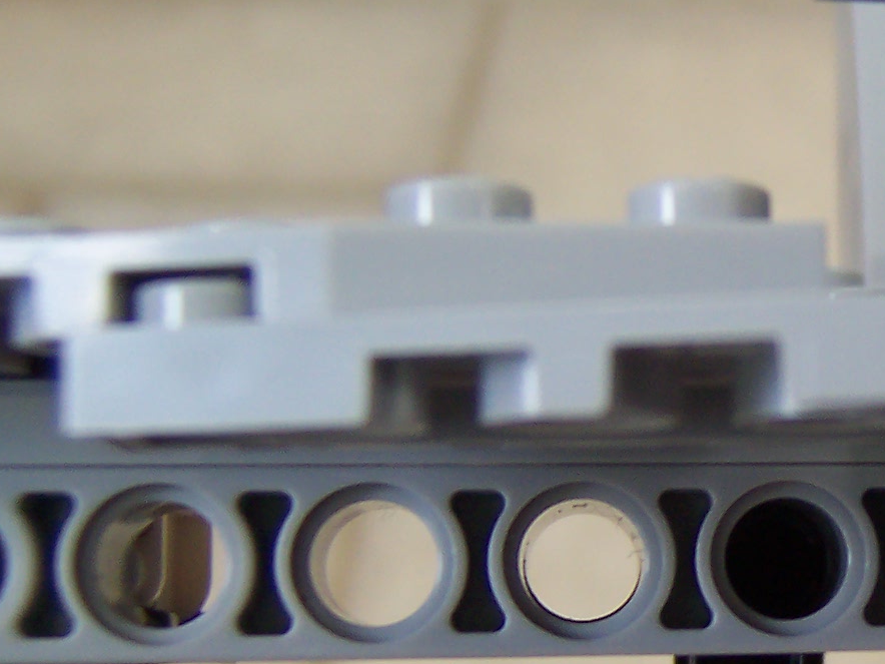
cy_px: 477
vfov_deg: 17.1
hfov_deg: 21.2
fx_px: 2199
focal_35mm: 86
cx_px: 1057
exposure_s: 1/30
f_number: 2.8
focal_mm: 5.5
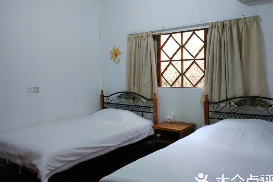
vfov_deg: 49.5
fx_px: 197
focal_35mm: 26
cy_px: 93
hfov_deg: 69.4
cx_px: 141
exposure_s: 1/20
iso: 506
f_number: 2
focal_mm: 4.12
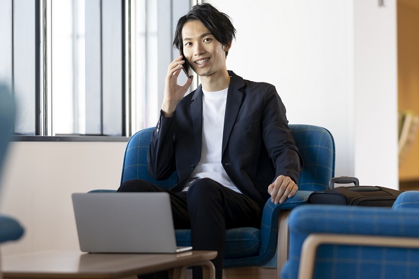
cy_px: 140
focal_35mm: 172
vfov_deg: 8.0
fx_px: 2001
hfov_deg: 12.0
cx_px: 210
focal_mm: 115
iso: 800
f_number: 2.8
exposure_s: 1/160
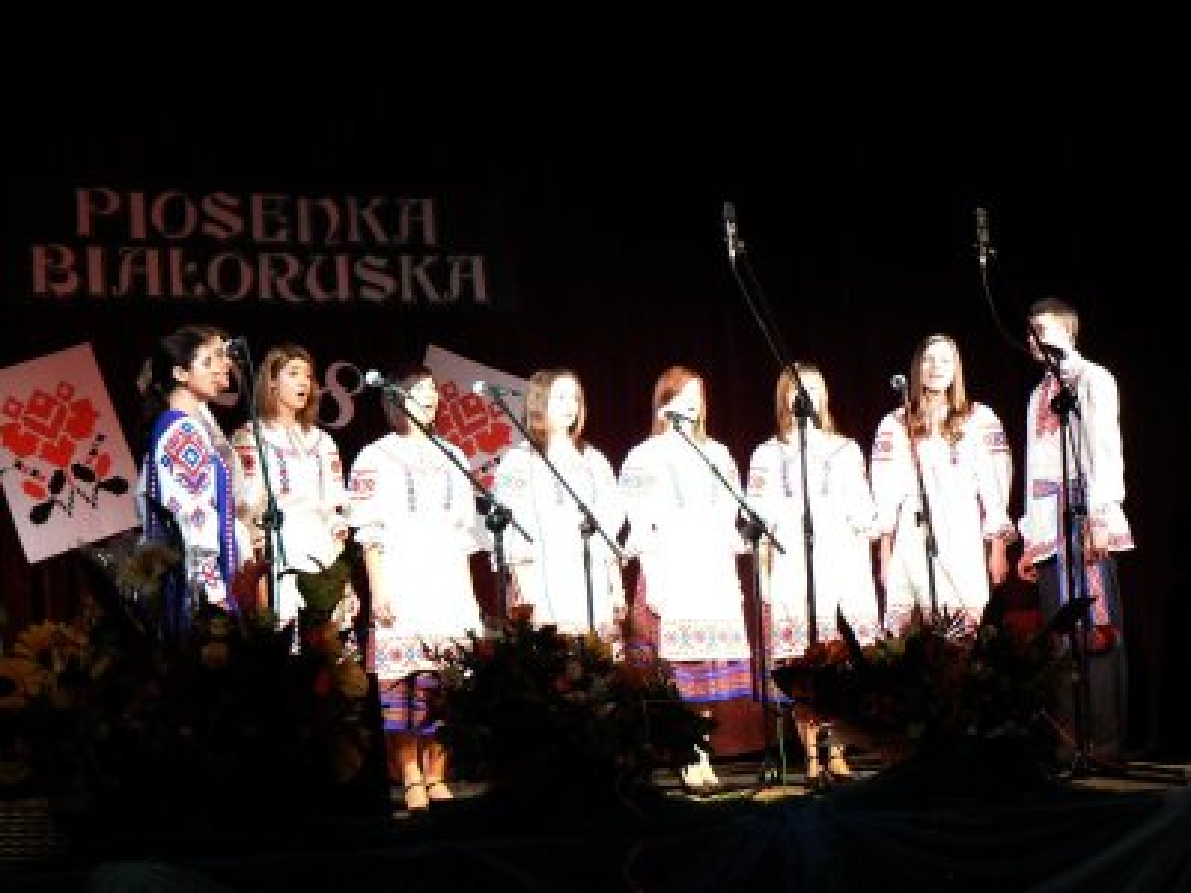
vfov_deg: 18.7
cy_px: 446
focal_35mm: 79
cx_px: 596
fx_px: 2718
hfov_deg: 24.7
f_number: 3.2
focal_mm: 13.1
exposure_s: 1/30
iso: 200
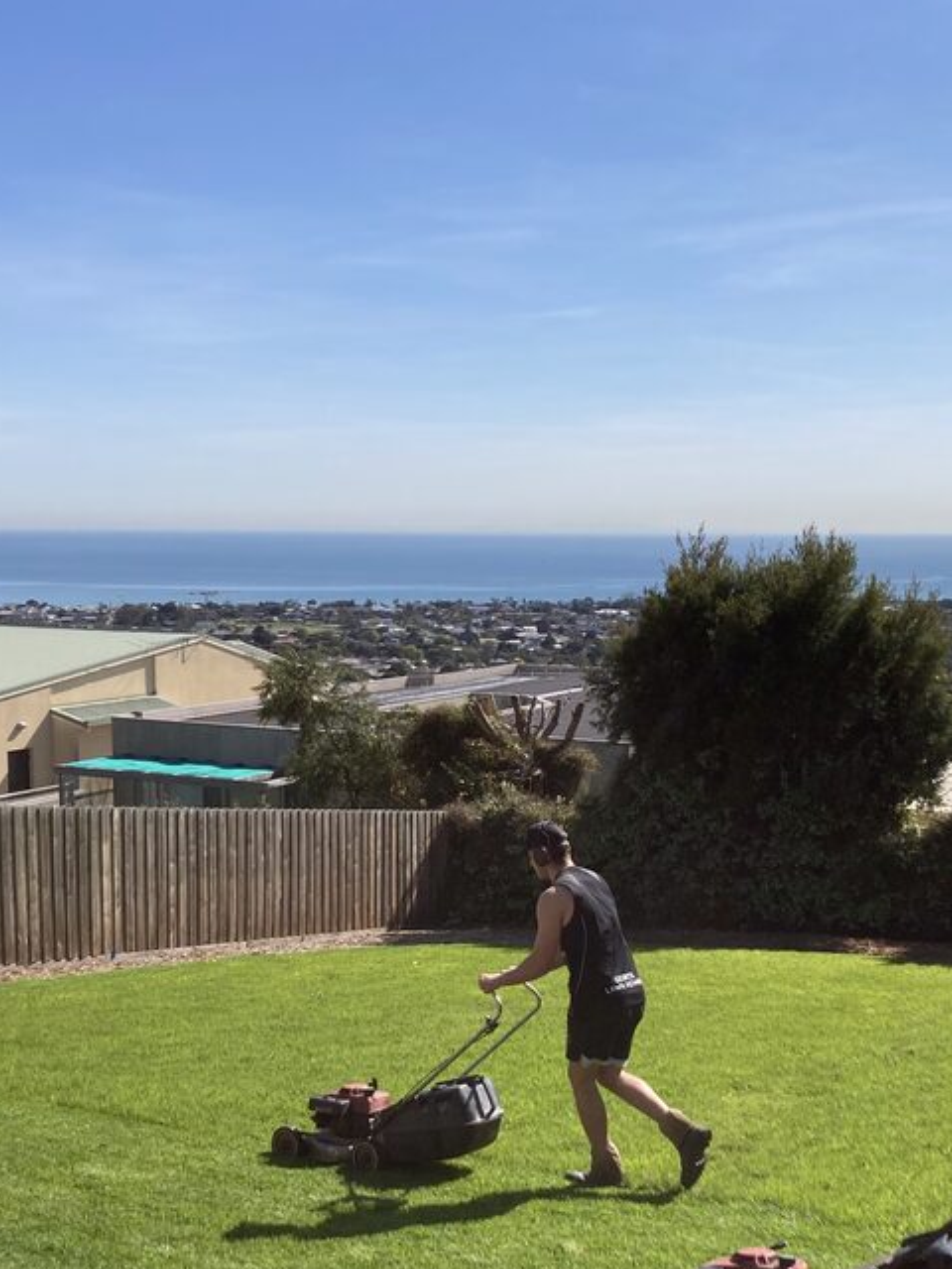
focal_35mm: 35
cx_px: 549
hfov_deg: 40.6
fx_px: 1283
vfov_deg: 52.4
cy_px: 740
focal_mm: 3.99
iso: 20
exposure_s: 1/2825
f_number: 1.8
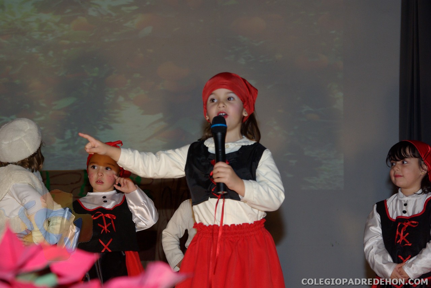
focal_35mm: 75
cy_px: 144
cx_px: 216
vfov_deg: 18.2
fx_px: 899
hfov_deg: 27.0
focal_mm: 50
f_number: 5.6
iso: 400
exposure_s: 1/60
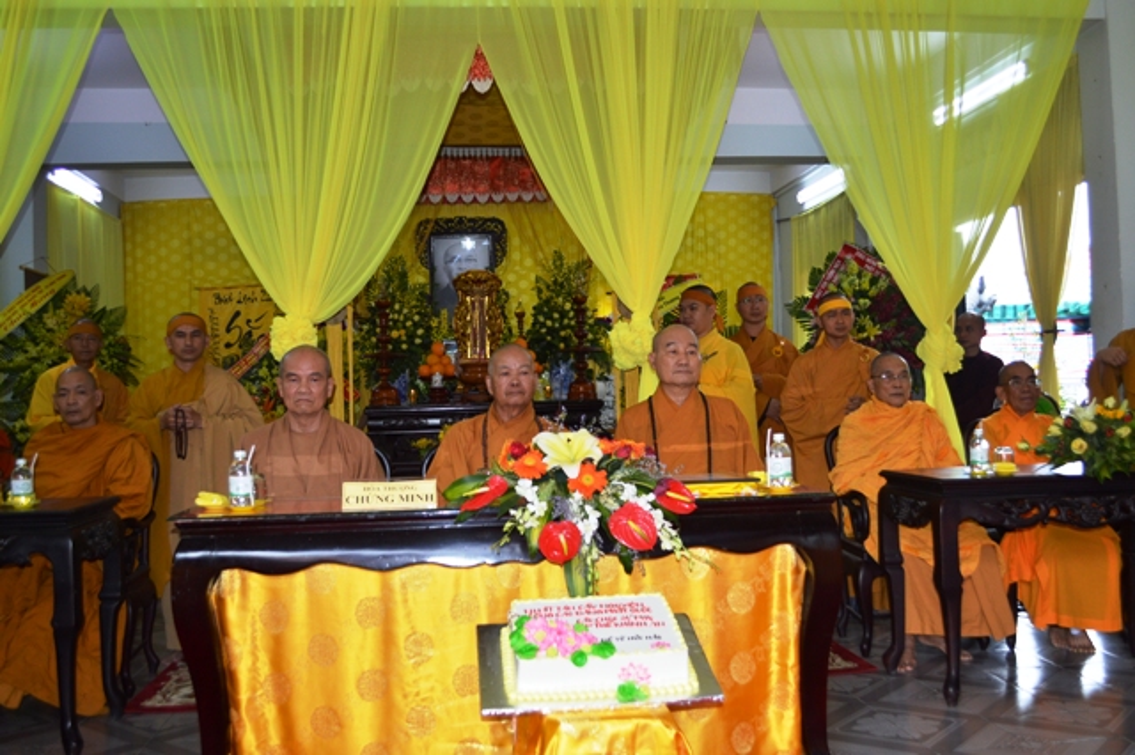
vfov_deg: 36.8
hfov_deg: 53.2
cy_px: 378
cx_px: 568
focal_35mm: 36
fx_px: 1134
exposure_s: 1/125
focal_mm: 24
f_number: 4
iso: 360
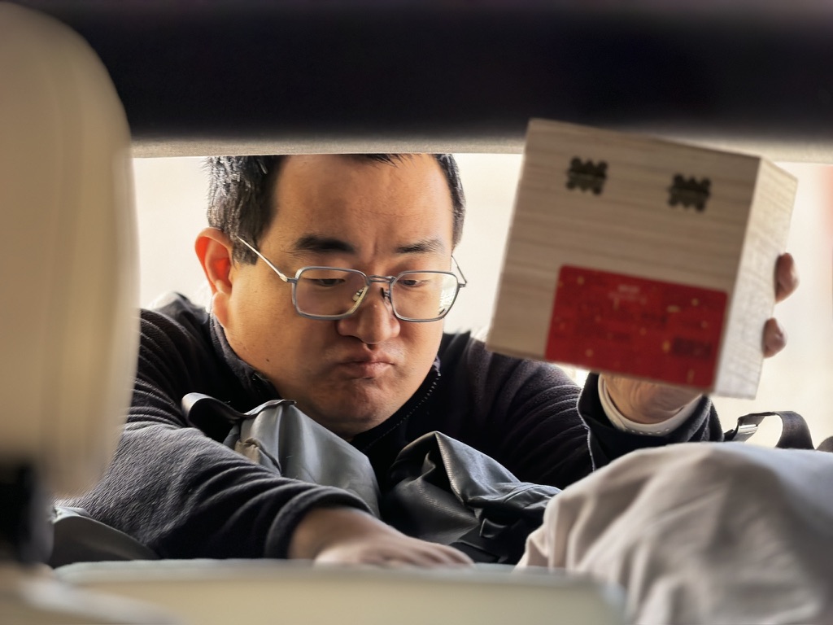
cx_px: 416
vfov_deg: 14.8
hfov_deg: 19.6
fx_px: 2406
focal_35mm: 100
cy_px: 312
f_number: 2.8
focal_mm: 16.89
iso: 250
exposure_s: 1/141
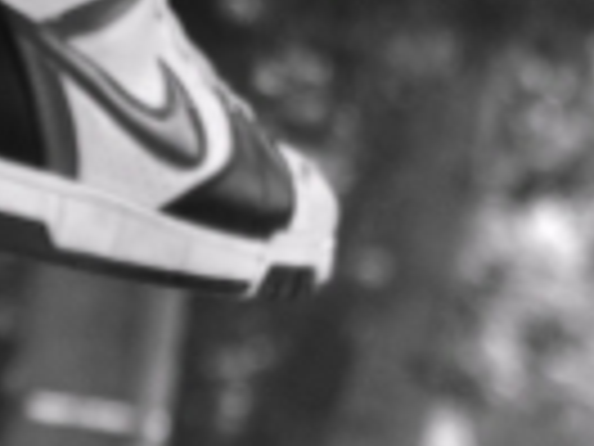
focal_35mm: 783
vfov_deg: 1.9
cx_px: 1706
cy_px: 960
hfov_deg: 2.5
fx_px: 13436
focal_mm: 70
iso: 200
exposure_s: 1/1250
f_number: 4.5
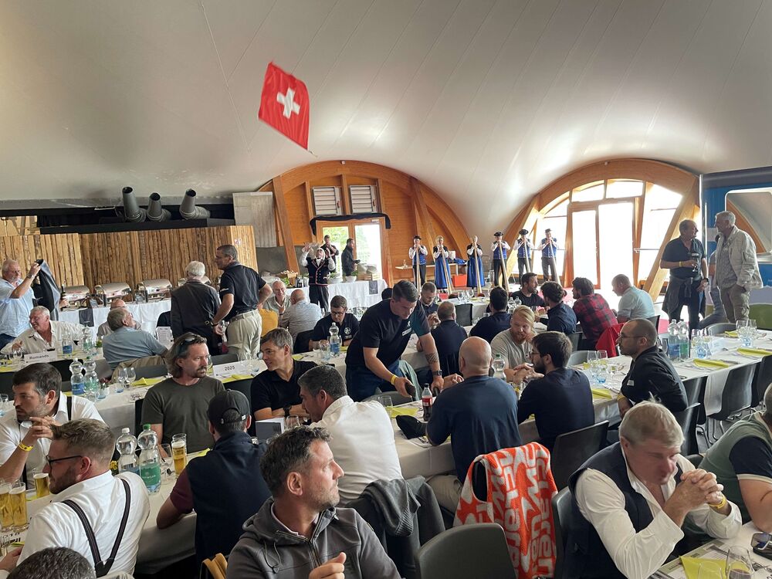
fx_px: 580
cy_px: 290
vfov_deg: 53.1
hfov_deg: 67.3
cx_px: 386
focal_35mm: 26
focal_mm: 4.2
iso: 125
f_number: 1.6
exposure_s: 1/50
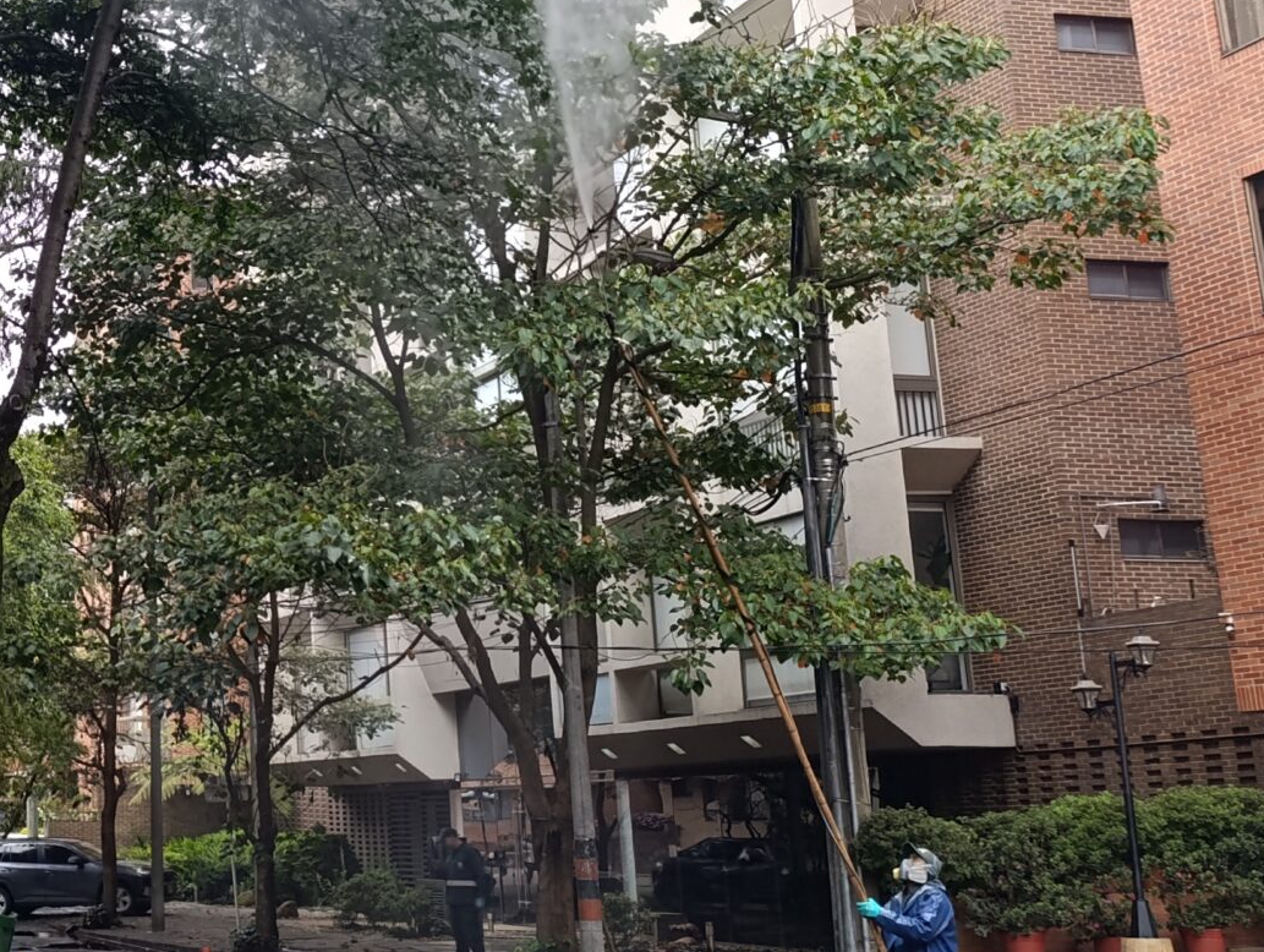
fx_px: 2084
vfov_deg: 25.6
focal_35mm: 57
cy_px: 301
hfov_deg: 31.2
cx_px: -5
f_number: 1.6
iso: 50
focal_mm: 6.14
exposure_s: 1/121
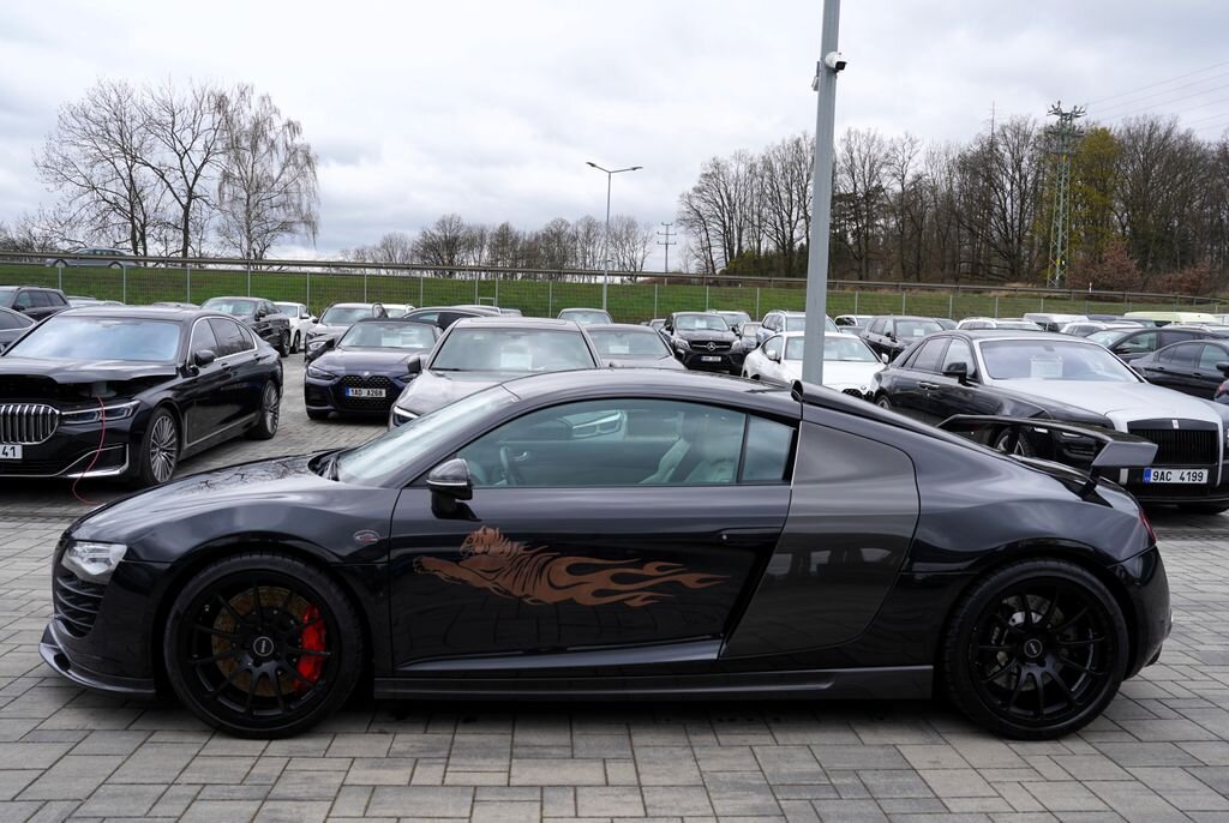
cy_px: 412
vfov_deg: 46.5
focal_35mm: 28
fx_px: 957
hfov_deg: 65.4
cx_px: 614
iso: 100
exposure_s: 1/125
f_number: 6.3
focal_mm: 28
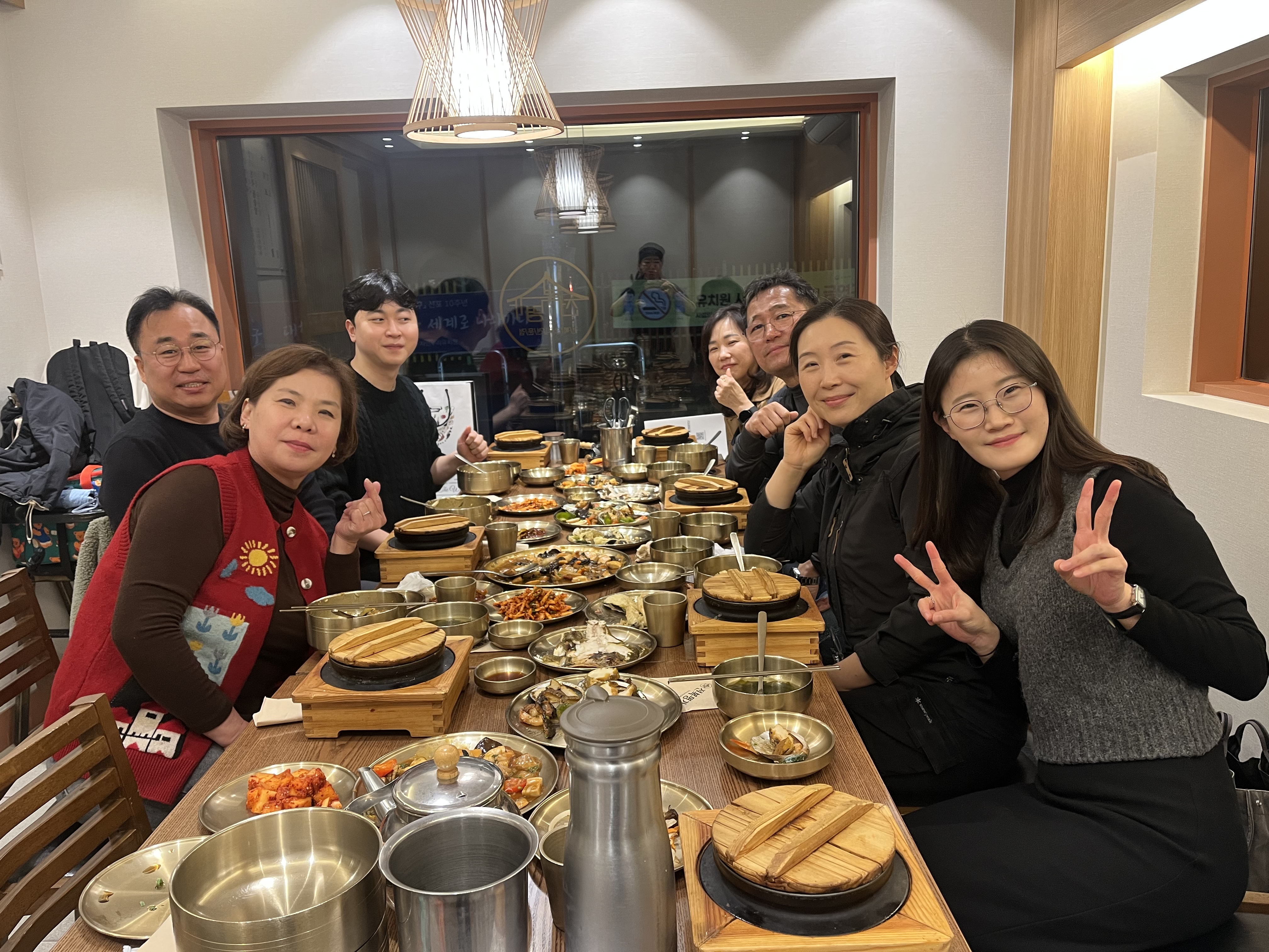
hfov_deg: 67.3
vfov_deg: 53.1
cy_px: 476
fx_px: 953
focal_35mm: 26
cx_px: 634
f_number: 1.6
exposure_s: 1/60
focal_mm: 5.1
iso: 200
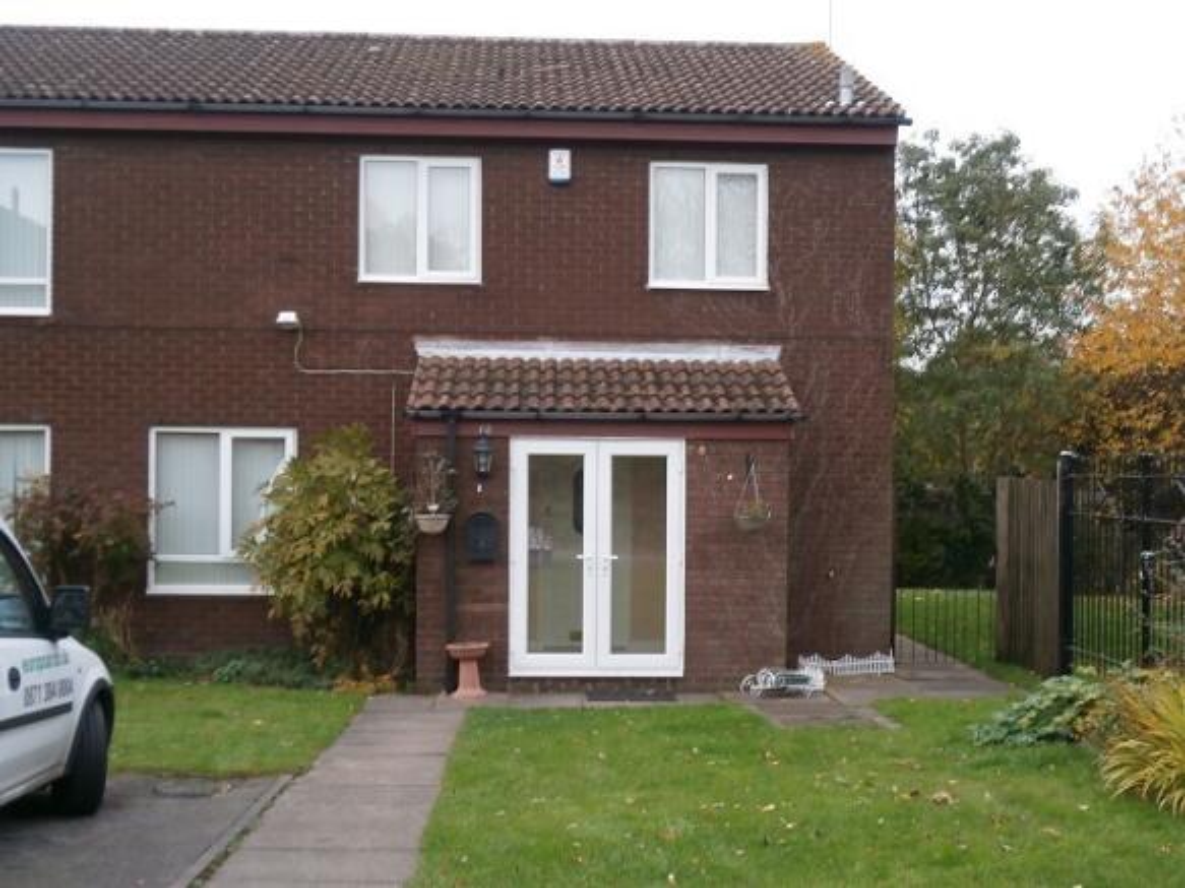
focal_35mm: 47
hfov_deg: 40.4
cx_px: 592
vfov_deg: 30.9
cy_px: 444
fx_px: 1609
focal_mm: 8.3
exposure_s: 1/60
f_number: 3.4
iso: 80
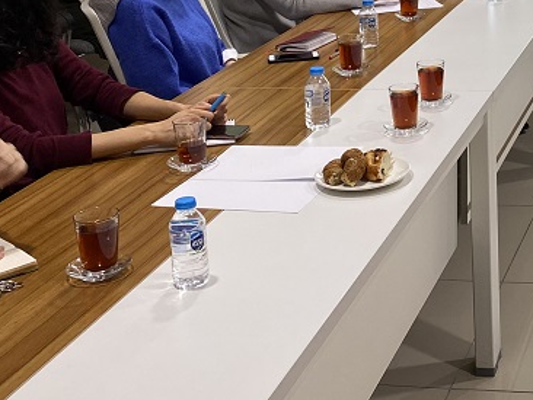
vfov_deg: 19.8
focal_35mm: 71
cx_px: 628
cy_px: -51
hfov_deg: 24.9
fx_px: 1094
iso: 80
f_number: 1.8
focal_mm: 4.25
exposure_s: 1/100
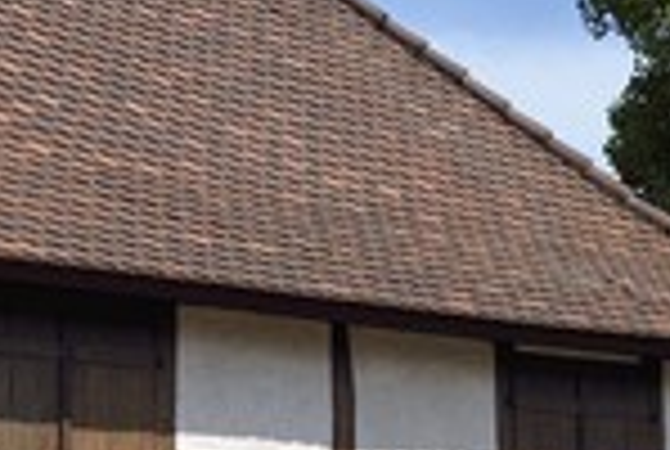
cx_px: 49
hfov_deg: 15.0
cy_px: 315
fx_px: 2518
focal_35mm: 135
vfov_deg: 10.2
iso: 200
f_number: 2.8
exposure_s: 1/4000
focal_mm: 48
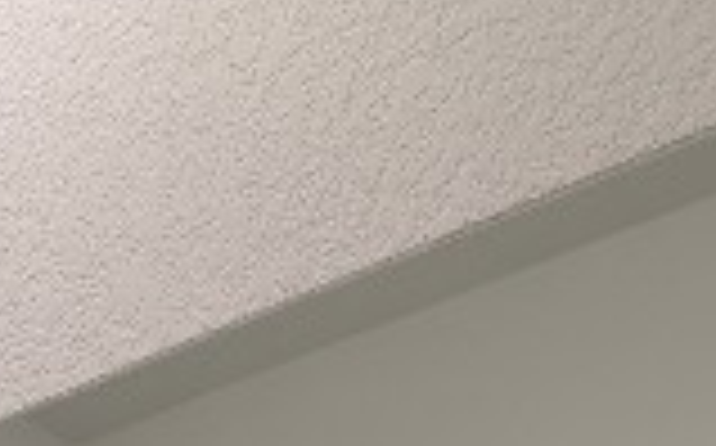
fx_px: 2398
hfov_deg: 15.6
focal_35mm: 123
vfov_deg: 7.8
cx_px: -356
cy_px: 1662
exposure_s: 1/24
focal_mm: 6.81
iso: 43
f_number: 1.85
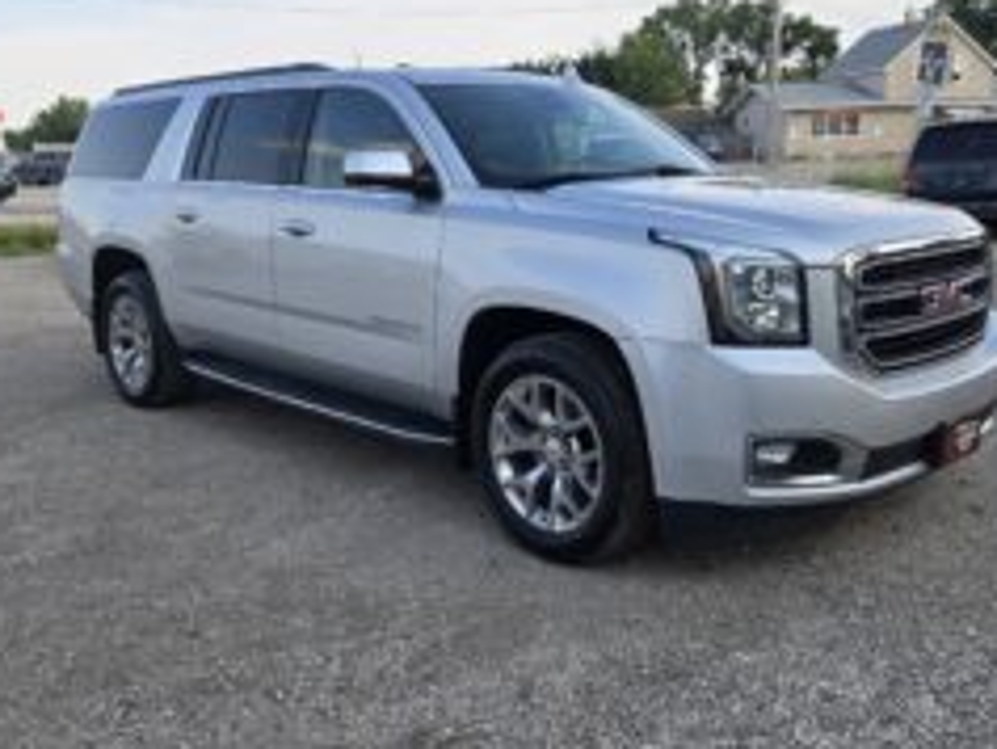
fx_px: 980
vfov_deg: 41.6
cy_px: 297
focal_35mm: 34
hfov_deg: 53.9
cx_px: 543
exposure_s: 1/1904
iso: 80
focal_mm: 5.4
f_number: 1.8
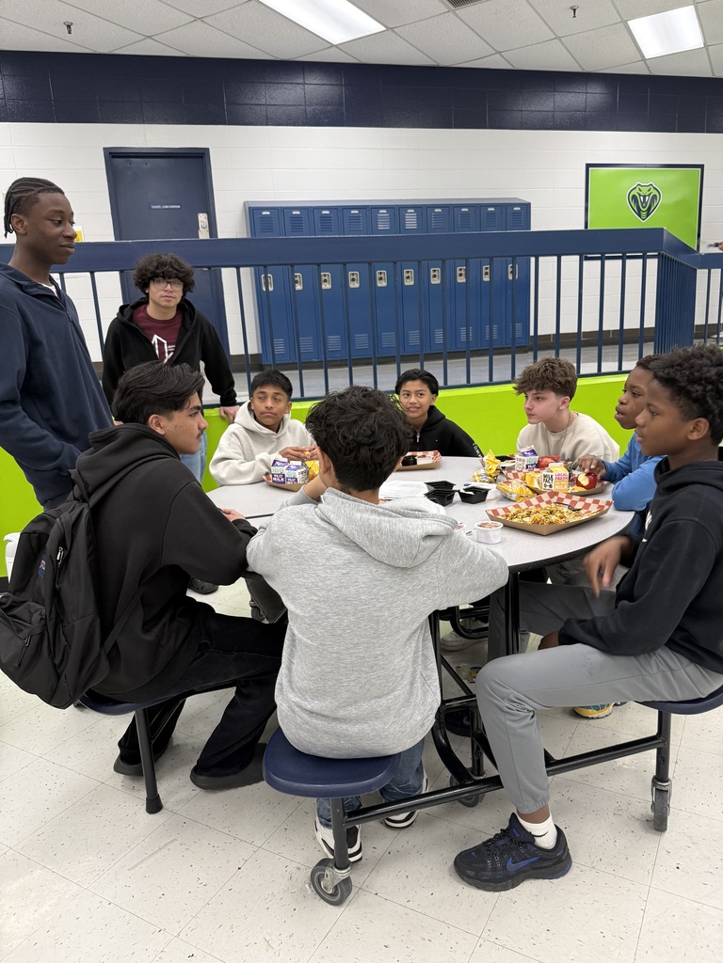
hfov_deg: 56.8
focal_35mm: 24
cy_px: 482
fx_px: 668
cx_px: 362
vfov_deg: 71.6
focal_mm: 6.76
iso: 160
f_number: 1.78
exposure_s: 1/60
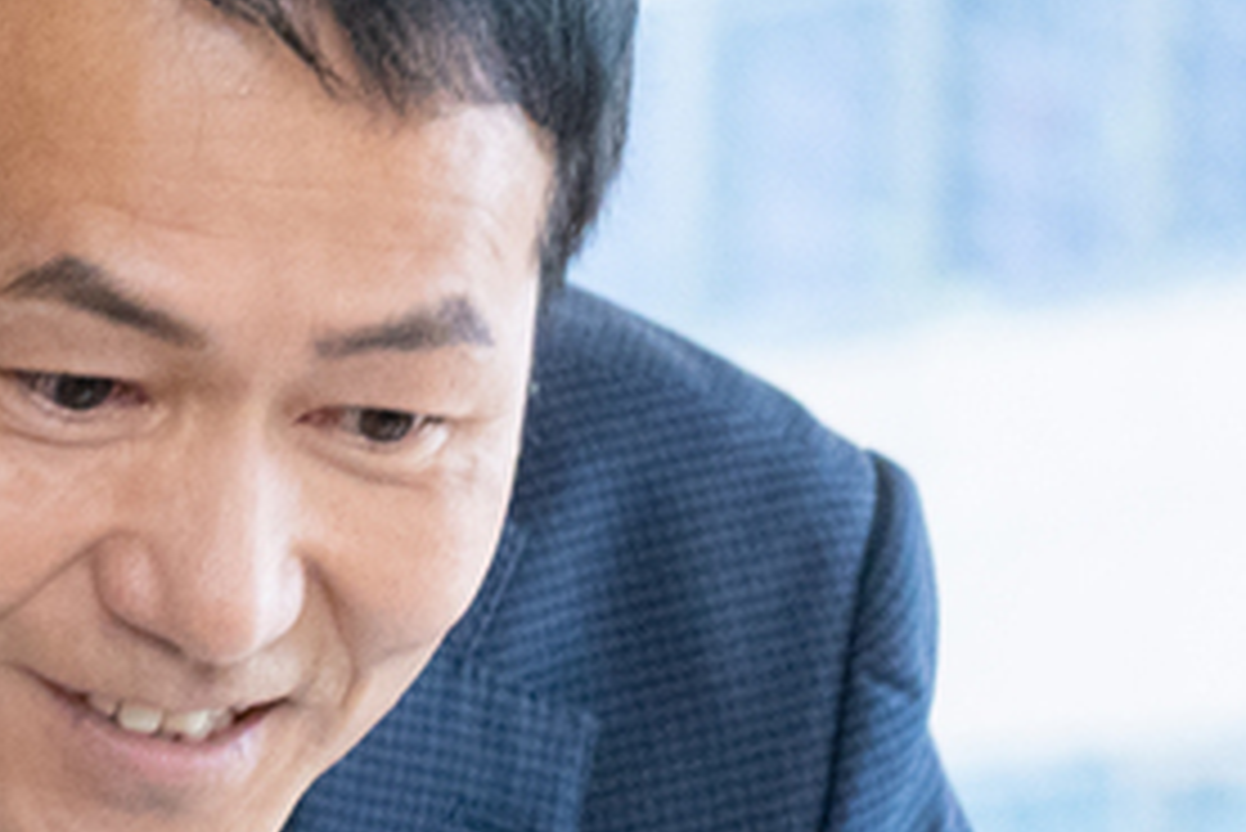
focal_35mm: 397
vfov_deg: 3.5
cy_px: 425
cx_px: -855
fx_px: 13747
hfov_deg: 5.1
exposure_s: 1/125
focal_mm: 55
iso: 1600
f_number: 4
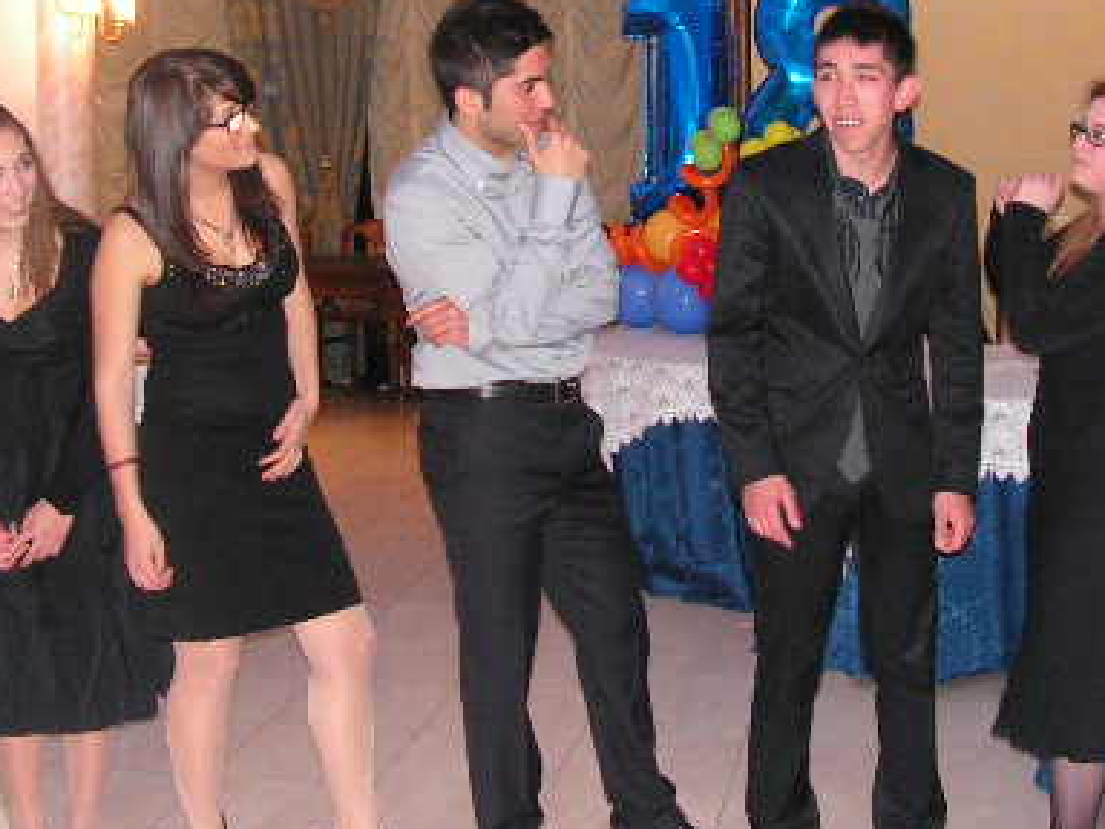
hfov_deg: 32.1
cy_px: 219
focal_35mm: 60
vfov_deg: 24.2
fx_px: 1915
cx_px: 676
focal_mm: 6
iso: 200
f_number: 3.2
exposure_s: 1/40
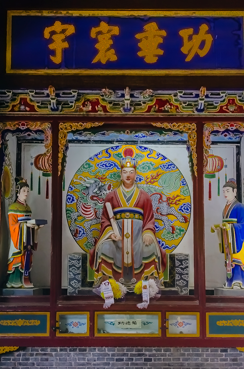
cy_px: 184
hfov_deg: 31.7
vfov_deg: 46.5
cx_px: 122
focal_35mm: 42
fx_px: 429
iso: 400
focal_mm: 28
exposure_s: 1/50
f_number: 3.5
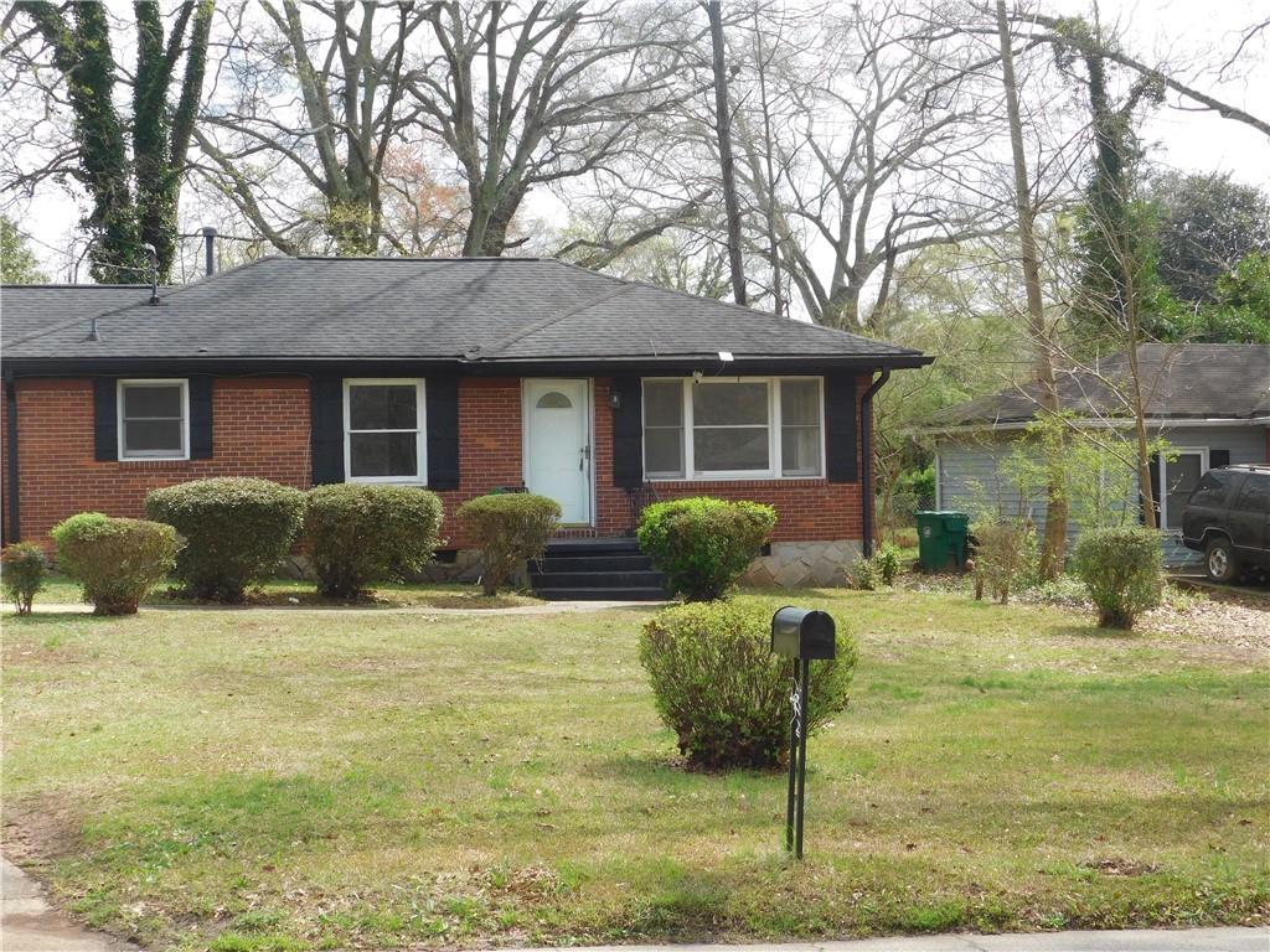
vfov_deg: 24.8
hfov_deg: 32.7
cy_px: 476
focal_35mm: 59
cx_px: 635
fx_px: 2165
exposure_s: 1/400
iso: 125
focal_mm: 10.4
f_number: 4
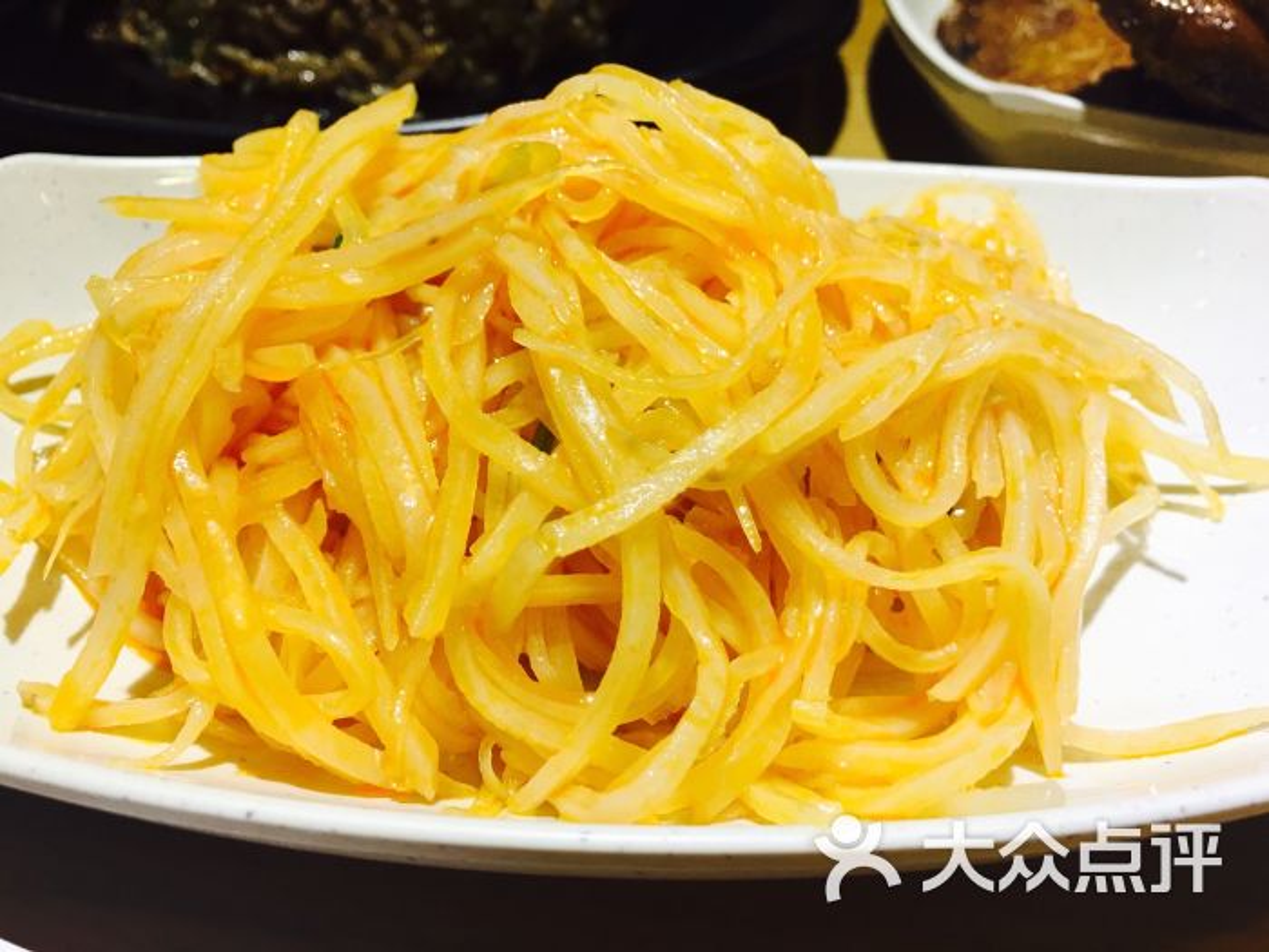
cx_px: 634
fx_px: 1063
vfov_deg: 48.2
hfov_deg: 61.7
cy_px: 476
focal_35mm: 29
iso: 25
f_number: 2.2
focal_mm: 4.15
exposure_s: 1/33
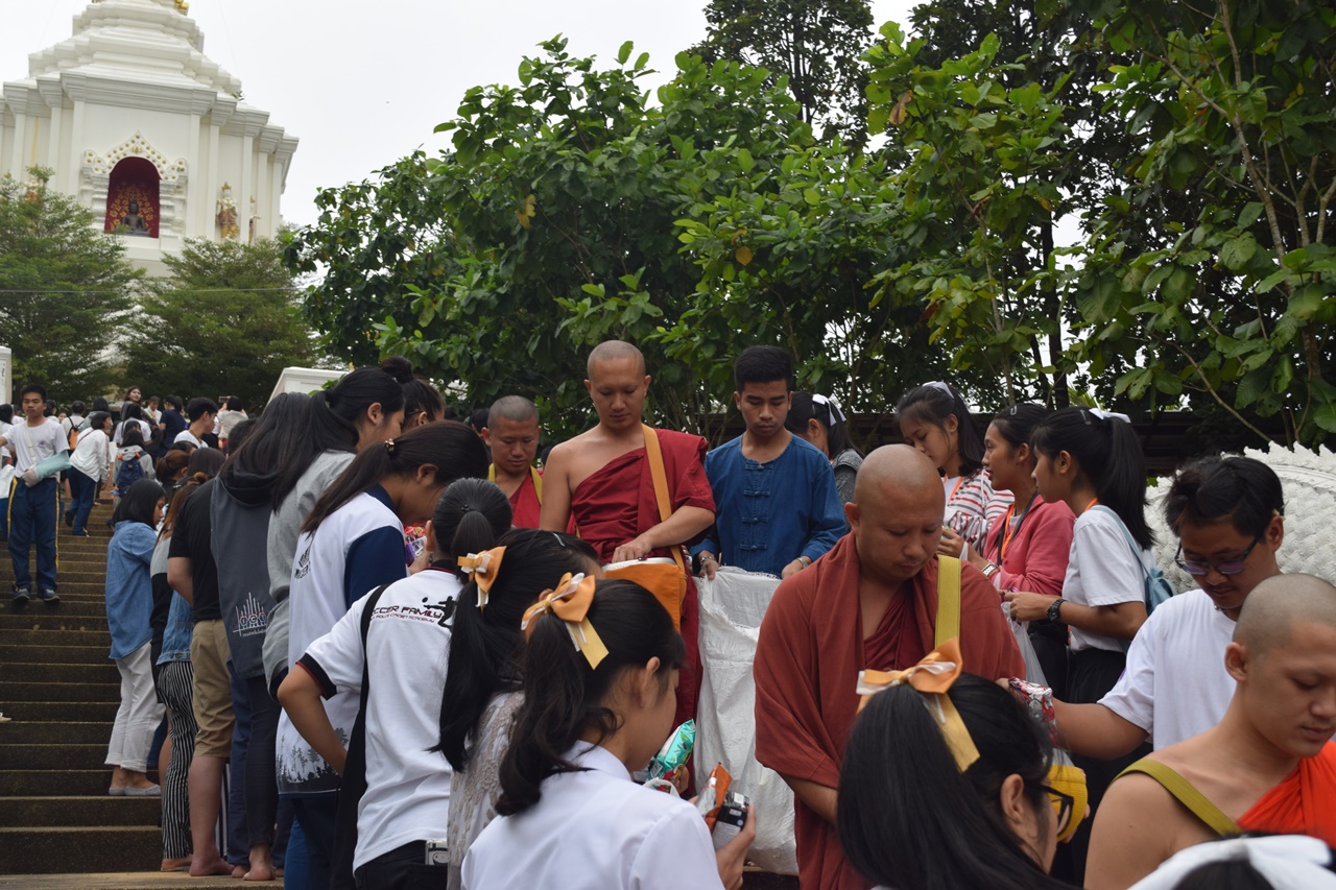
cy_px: 445
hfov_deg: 43.6
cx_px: 668
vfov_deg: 29.9
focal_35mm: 45
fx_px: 1670
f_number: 7.1
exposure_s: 1/200
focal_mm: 30
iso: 400
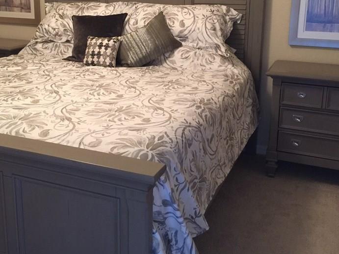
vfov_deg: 33.2
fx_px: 421
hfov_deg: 43.8
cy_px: 78
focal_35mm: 43
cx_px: 149
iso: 125
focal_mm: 4.15
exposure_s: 1/15
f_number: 2.2
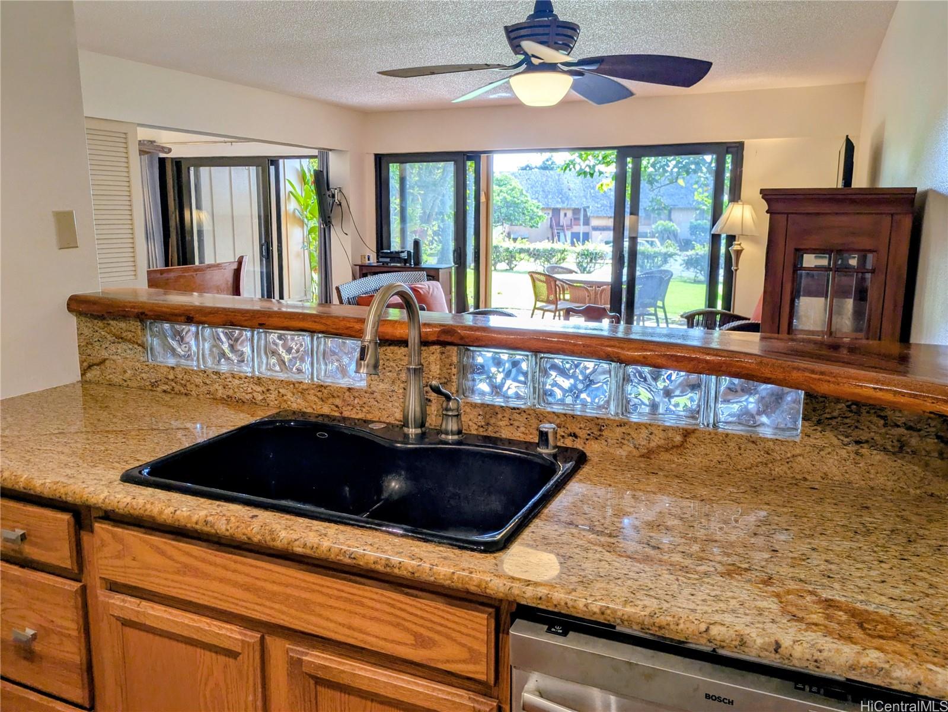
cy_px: 356
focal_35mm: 25
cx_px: 474
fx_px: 685
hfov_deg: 69.4
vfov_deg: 54.9
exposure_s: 1/153
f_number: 1.89
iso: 62
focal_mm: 5.43
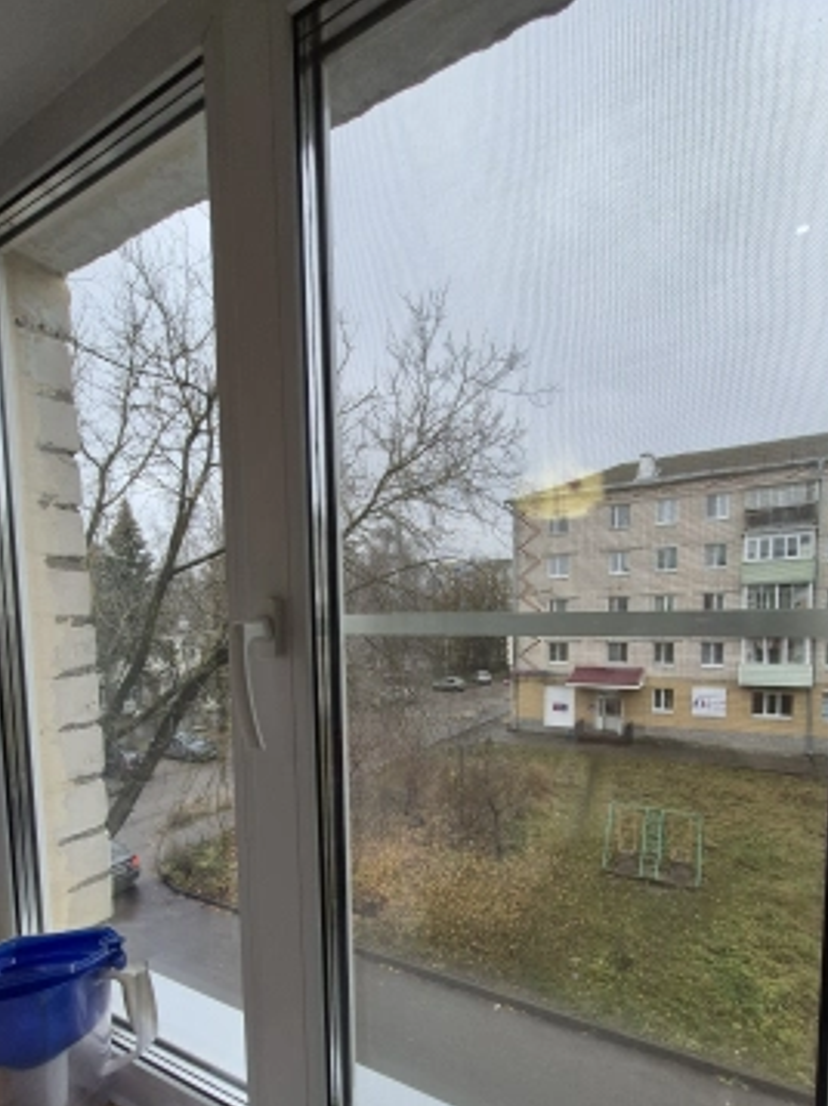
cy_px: 695
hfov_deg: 74.6
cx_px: 428
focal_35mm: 17
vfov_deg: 89.1
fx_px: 543
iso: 200
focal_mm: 1.74
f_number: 2.2
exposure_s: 1/359
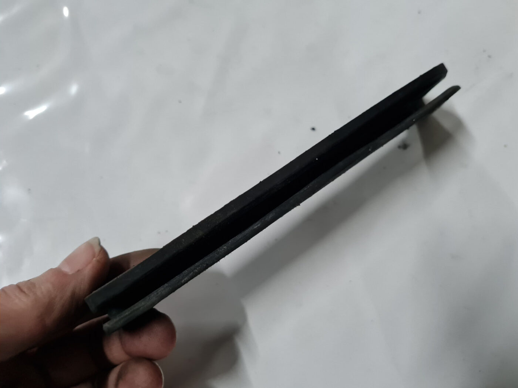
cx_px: 259
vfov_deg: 53.1
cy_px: 194
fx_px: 389
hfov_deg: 67.3
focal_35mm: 26
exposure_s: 1/50
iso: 640
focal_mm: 5.4
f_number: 1.8
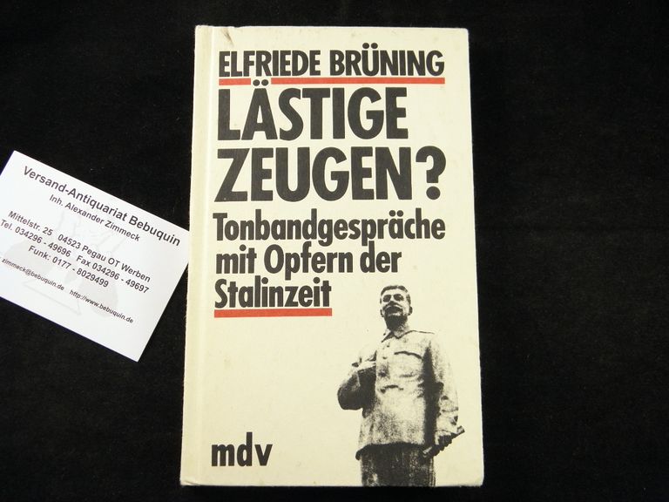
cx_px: 334
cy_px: 251
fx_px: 850
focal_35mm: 44
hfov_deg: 42.9
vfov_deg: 32.9
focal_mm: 7.9
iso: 200
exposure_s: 1/30
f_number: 3.9
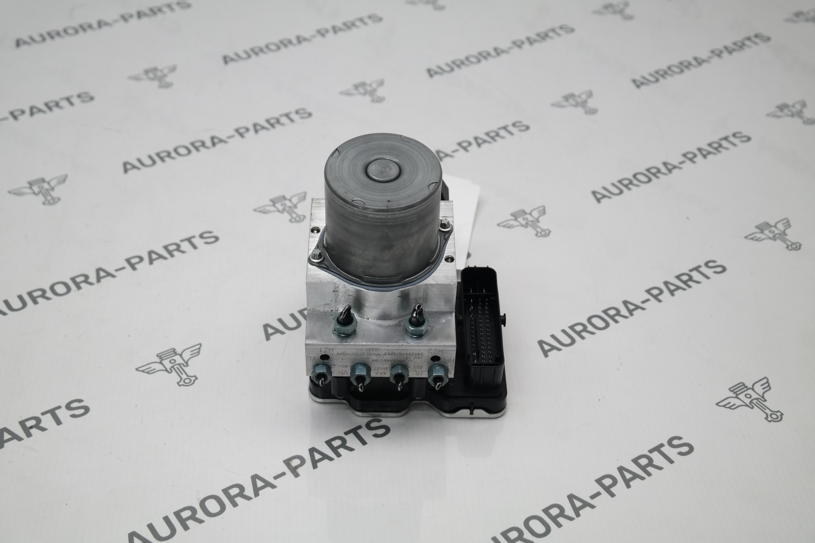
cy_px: 272
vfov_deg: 25.5
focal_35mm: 53
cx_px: 408
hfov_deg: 37.5
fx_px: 1200
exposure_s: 1/80
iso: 200
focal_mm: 35
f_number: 4.5
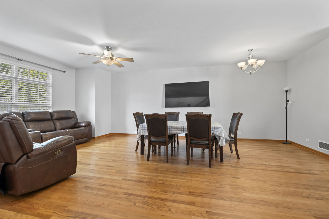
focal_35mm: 15
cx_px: 164
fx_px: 137
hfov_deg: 100.4
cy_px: 110
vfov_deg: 77.3
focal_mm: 10
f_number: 4
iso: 320
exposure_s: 1/5
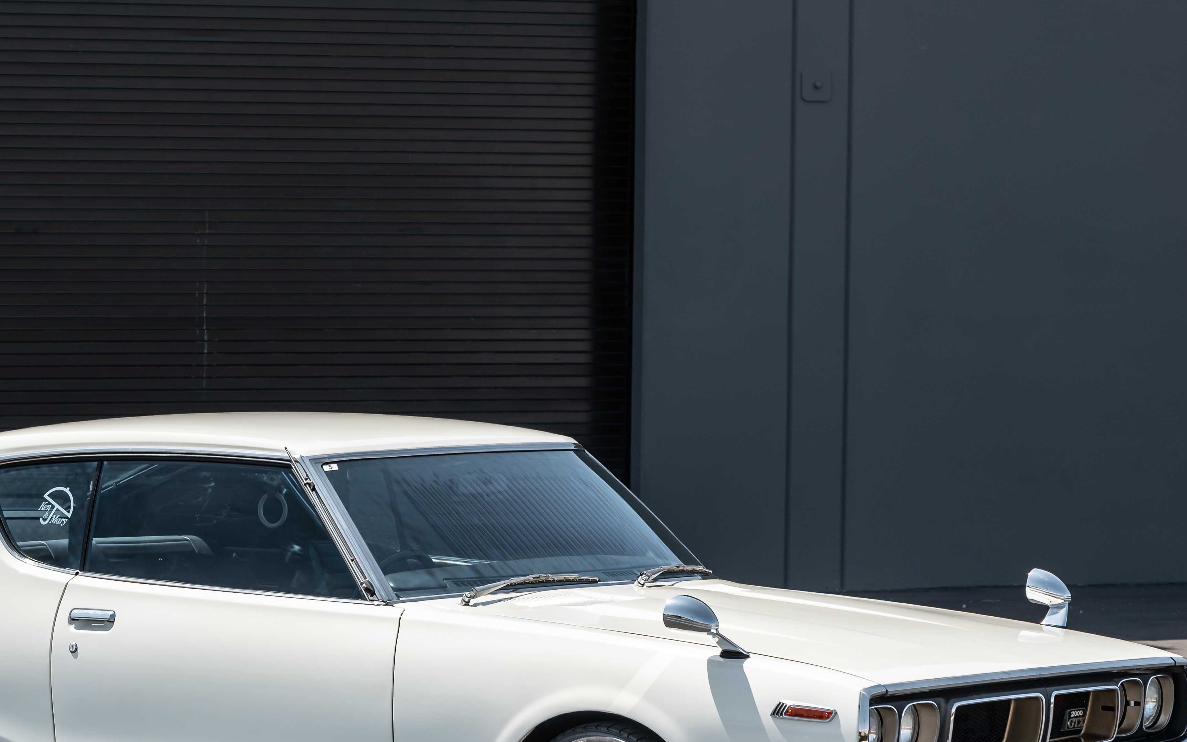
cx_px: 411
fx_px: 5370
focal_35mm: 166
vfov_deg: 7.9
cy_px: 538
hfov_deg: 12.6
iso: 100
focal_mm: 99
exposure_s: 1/200
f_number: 8
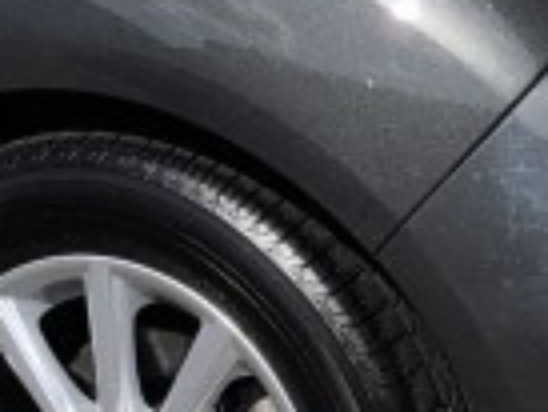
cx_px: 76
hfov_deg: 9.4
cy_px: -376
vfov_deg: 6.9
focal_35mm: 209
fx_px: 3312
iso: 25
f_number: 1.8
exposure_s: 1/3436
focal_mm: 3.99
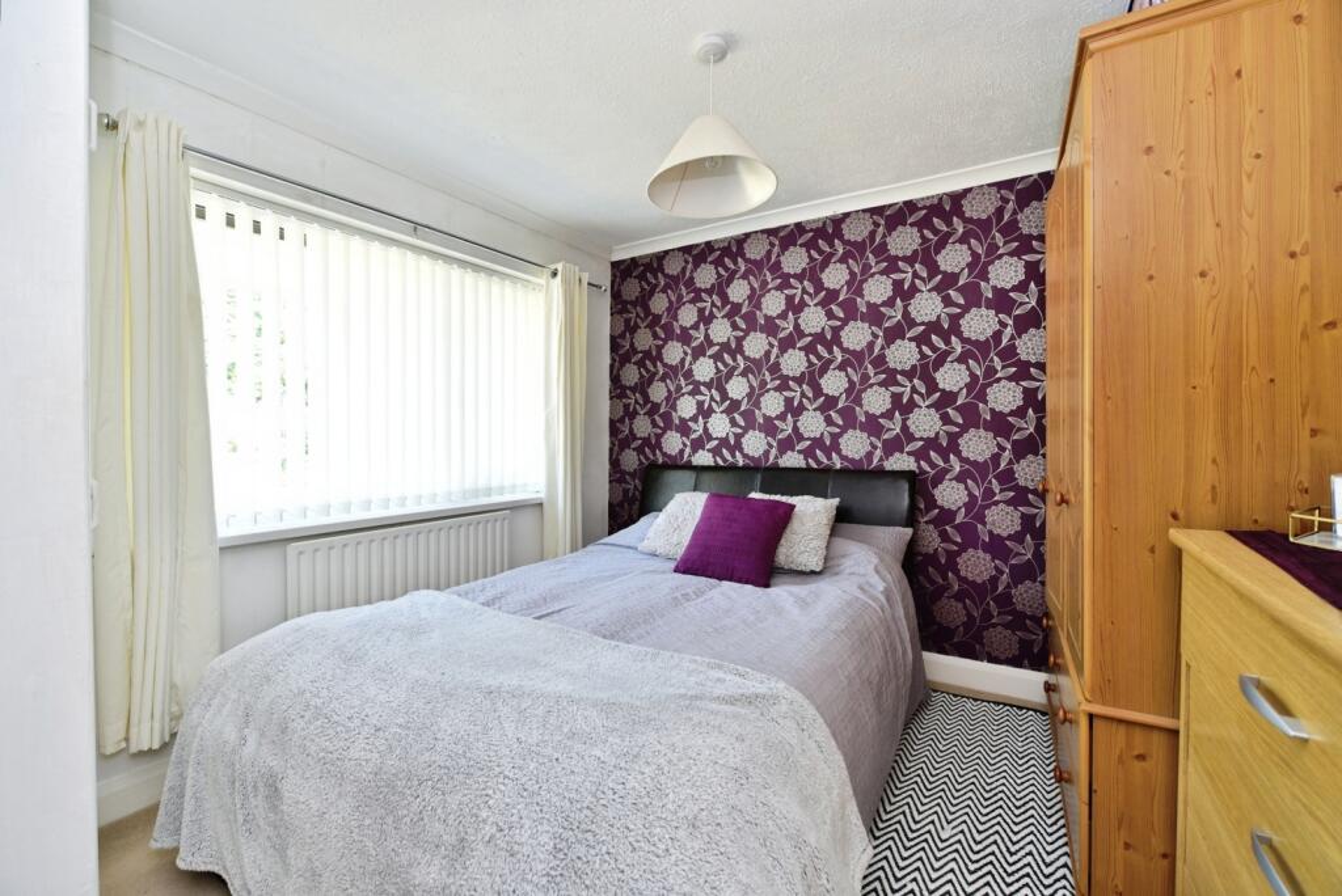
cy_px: 448
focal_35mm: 14
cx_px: 671
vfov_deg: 81.3
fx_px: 522
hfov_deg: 104.2
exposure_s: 1/90
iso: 400
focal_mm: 14
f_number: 4.8
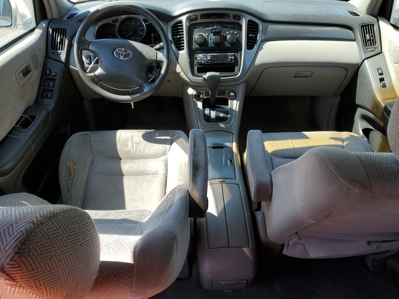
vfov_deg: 53.1
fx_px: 300
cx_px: 200
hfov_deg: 67.3
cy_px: 150
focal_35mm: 26
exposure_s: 1/667
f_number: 1.5
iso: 50
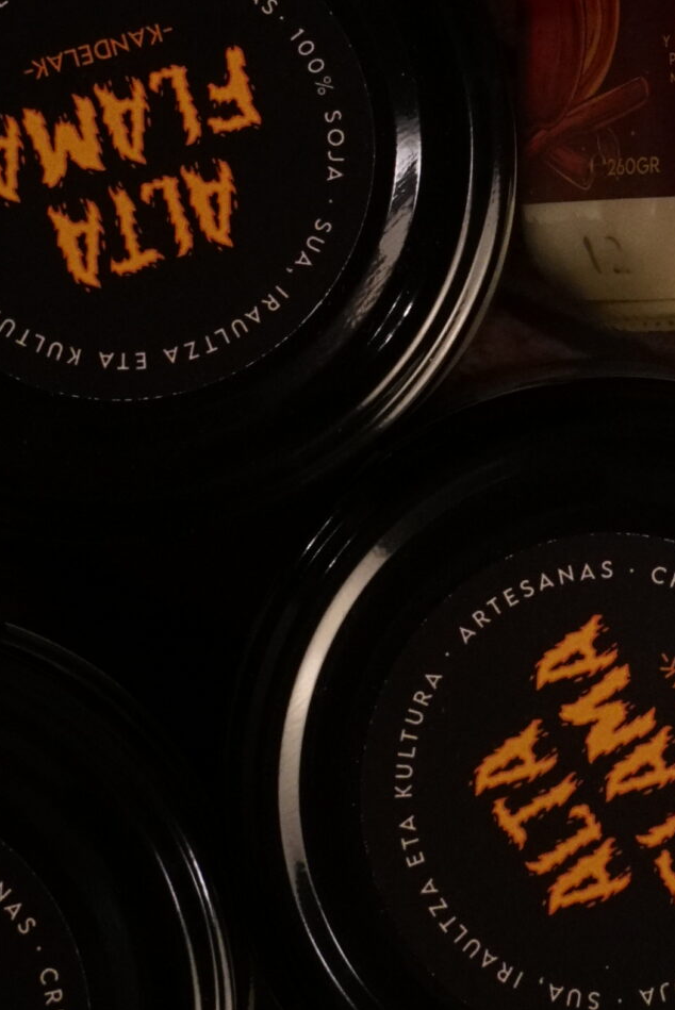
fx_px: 4016
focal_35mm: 143
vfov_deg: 14.0
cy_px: -137
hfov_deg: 9.5
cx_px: 750
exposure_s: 1/100
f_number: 14
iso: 6400
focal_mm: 53
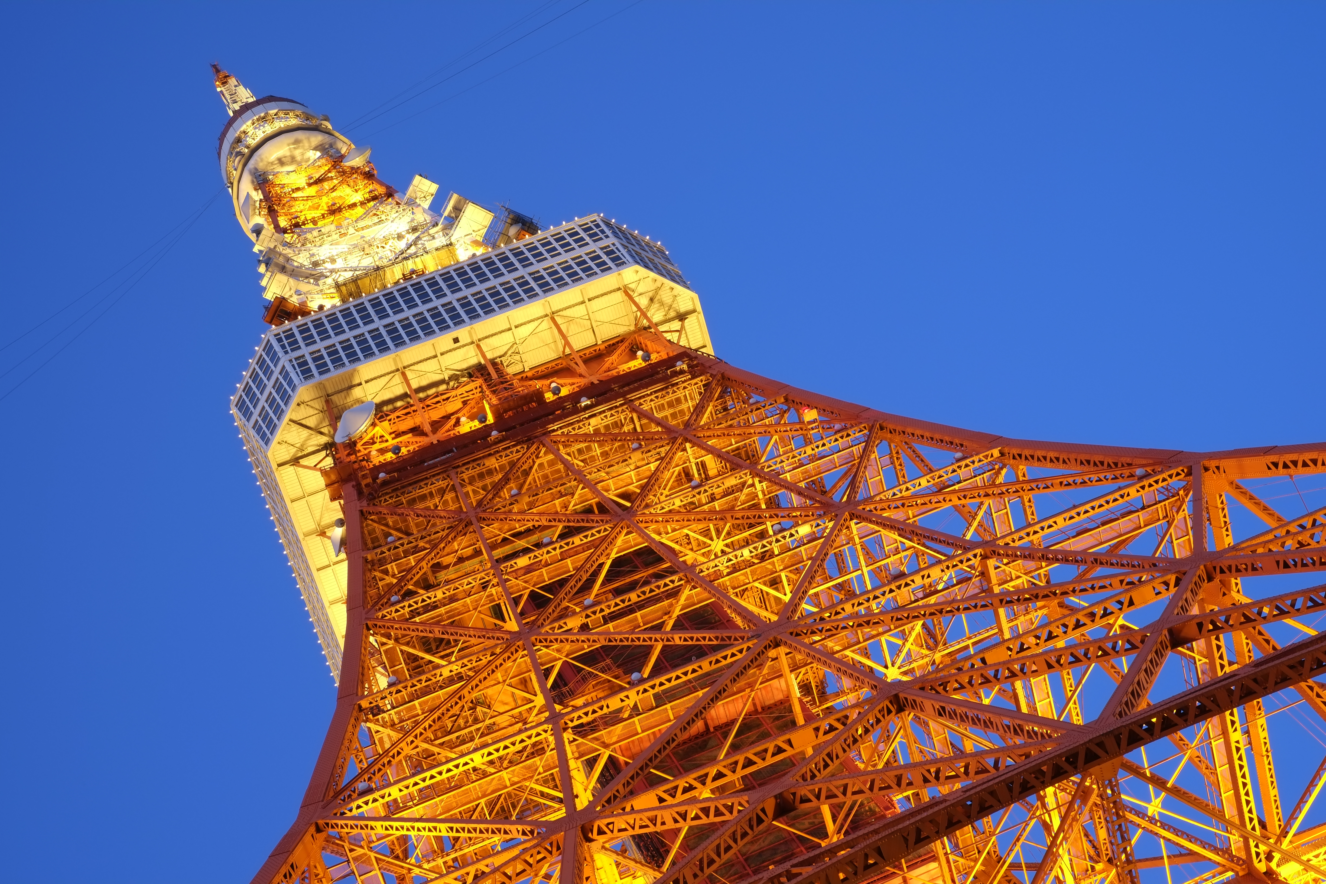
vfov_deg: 25.5
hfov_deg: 37.5
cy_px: 442
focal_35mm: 53
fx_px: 1952
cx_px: 663
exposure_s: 1/1.1
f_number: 11
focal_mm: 35
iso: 200
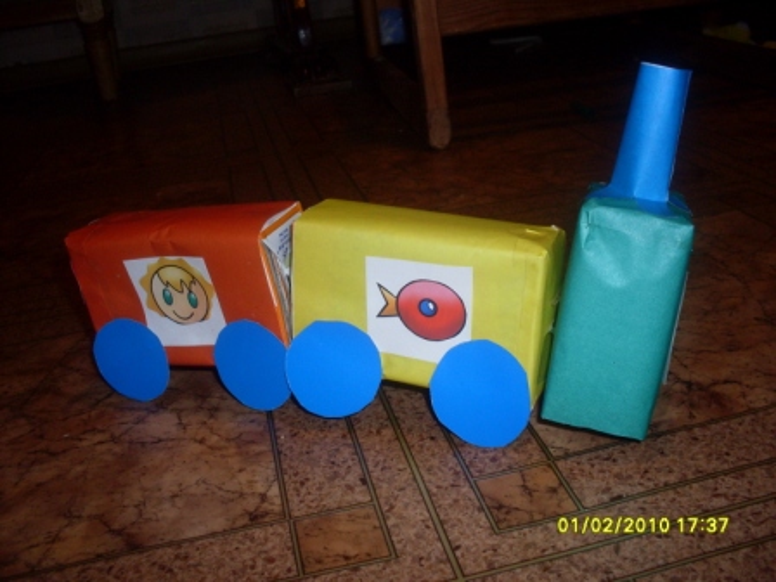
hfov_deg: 49.0
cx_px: 388
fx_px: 852
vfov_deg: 37.7
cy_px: 291
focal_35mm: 38
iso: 100
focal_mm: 6.3
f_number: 2.8
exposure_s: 1/45
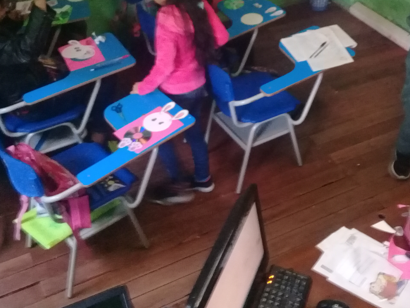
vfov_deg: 27.1
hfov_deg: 35.9
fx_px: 628
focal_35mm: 53
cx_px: 262
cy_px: 72
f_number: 2.2
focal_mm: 3.3
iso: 500
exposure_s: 1/15
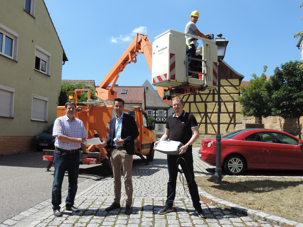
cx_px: 152
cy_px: 114
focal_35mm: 30
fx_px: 263
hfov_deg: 60.0
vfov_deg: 46.8
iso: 80
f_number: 3.1
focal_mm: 5.3
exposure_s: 1/800
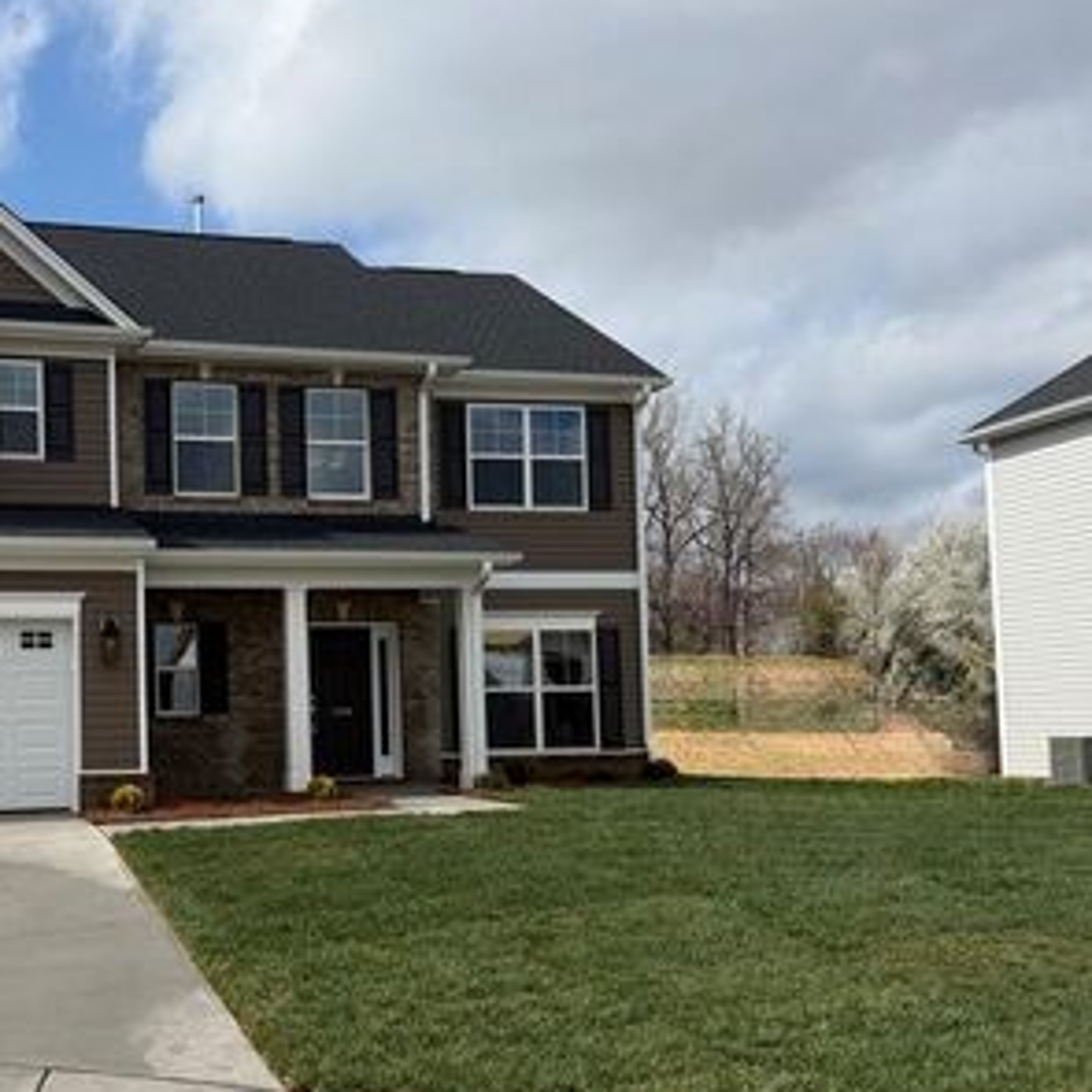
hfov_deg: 43.8
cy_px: 653
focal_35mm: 36
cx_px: 211
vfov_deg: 45.8
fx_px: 1285
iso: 80
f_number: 1.78
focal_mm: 6.76
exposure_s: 1/6173
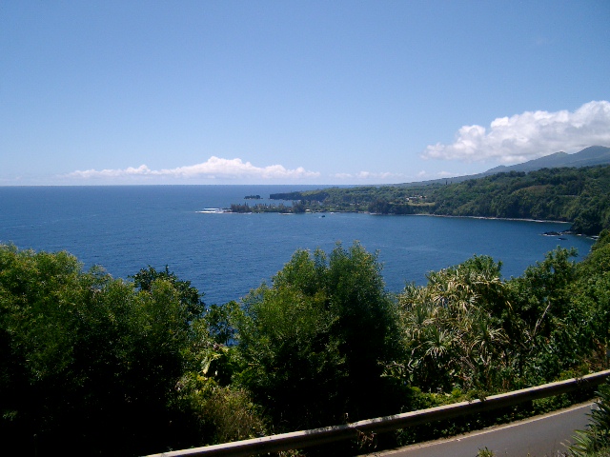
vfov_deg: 38.7
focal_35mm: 37
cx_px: 305
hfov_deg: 50.1
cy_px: 228
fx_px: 652
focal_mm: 7.6
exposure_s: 1/1000
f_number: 5
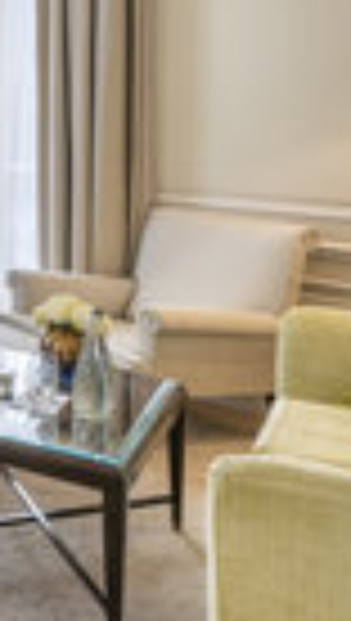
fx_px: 841
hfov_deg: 13.7
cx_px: -558
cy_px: 122
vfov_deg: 38.9
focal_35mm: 51
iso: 64
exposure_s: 1/30
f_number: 8
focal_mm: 14
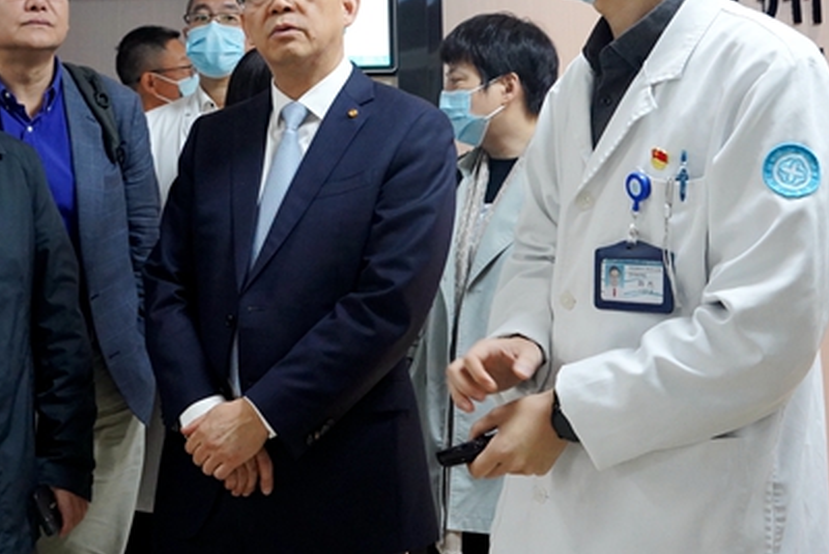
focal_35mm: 56
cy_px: 57
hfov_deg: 33.3
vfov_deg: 23.6
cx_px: 50
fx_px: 1290
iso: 5000
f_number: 5.6
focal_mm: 28
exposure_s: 1/100
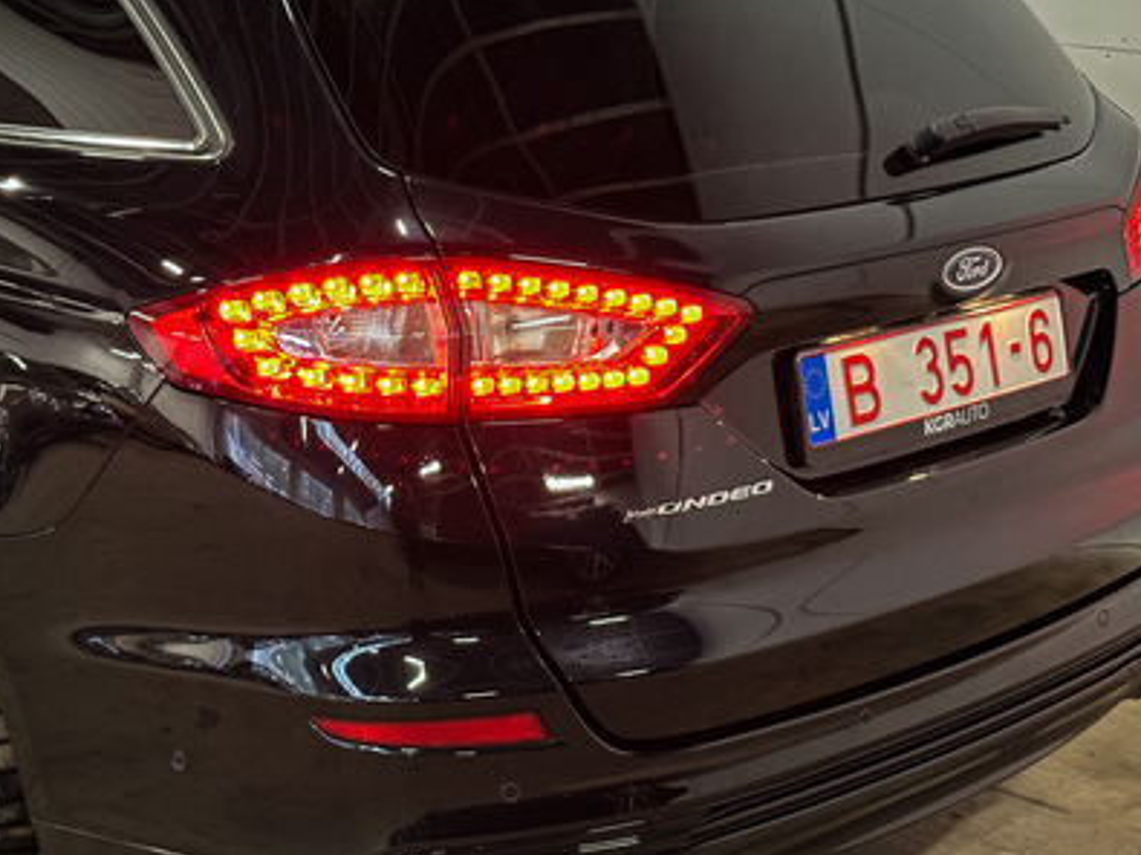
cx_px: 482
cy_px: 361
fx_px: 2405
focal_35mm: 73
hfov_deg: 26.7
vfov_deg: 20.1
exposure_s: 1/33
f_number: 1.78
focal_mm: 6.86
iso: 320
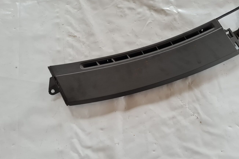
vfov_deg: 45.0
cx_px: 117
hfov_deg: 63.7
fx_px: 193
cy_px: 80
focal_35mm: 29
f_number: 1.8
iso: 200
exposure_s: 1/120
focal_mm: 5.4
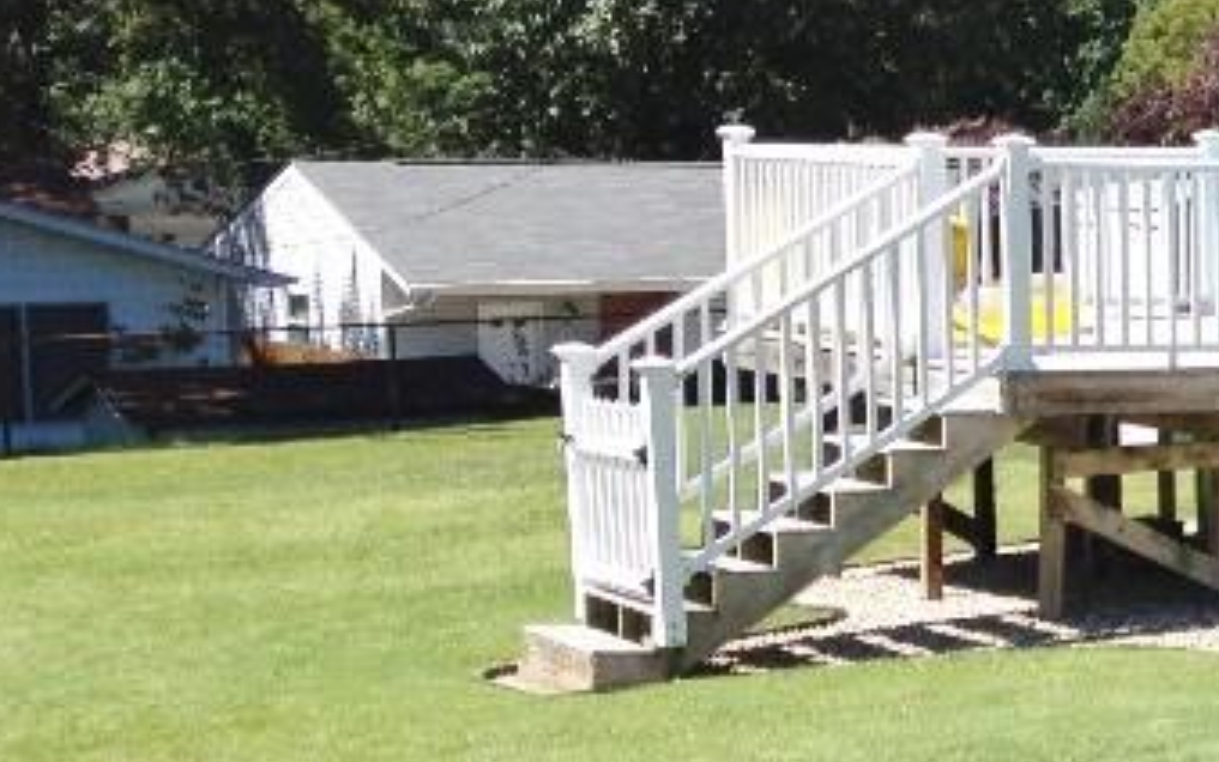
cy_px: 589
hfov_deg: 17.0
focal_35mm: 112
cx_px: 1762
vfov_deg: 11.7
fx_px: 3721
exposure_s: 1/1284
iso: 50
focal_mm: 4.28
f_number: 2.4
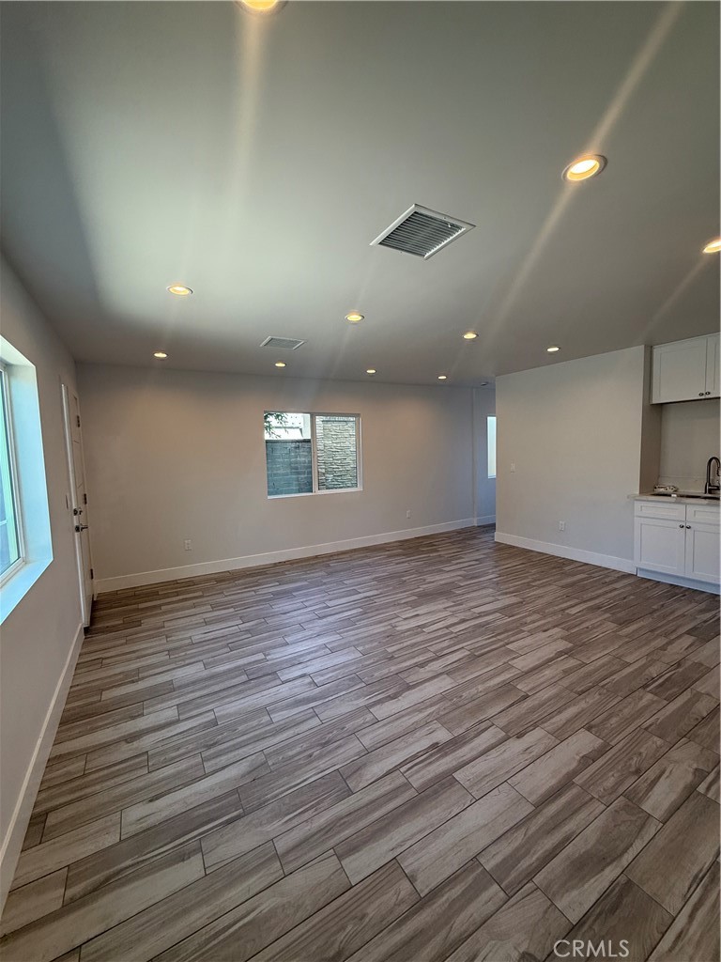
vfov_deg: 102.1
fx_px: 389
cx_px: 360
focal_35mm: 14
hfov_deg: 85.7
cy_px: 481
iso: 100
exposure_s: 1/120
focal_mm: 2.22
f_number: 2.2
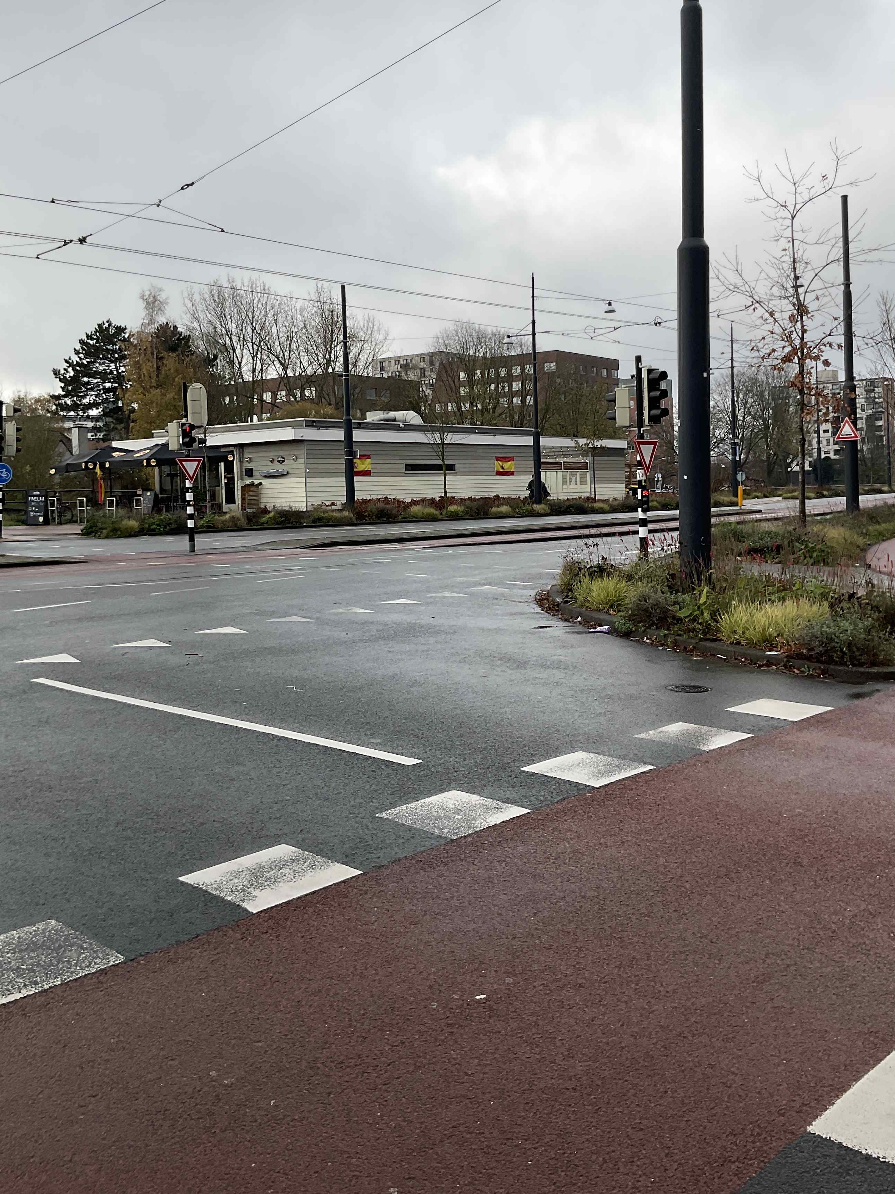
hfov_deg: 41.8
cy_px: 511
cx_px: 485
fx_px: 1172
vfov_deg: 53.8
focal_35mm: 34
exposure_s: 1/683
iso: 16
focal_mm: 3
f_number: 1.8
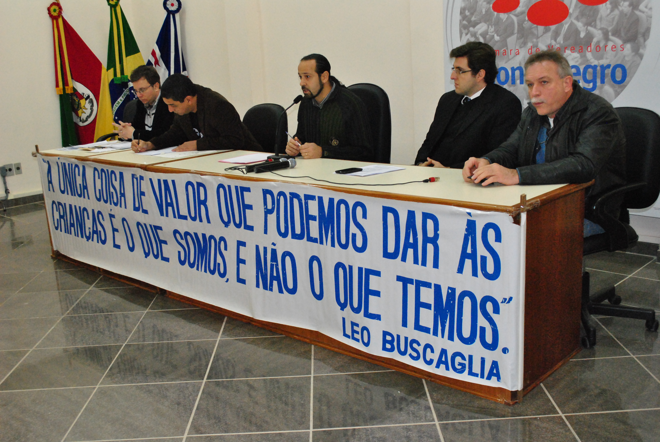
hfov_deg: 49.5
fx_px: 716
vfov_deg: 34.3
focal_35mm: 39
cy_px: 221
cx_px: 330
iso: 1600
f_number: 5.6
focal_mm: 26
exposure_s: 1/60
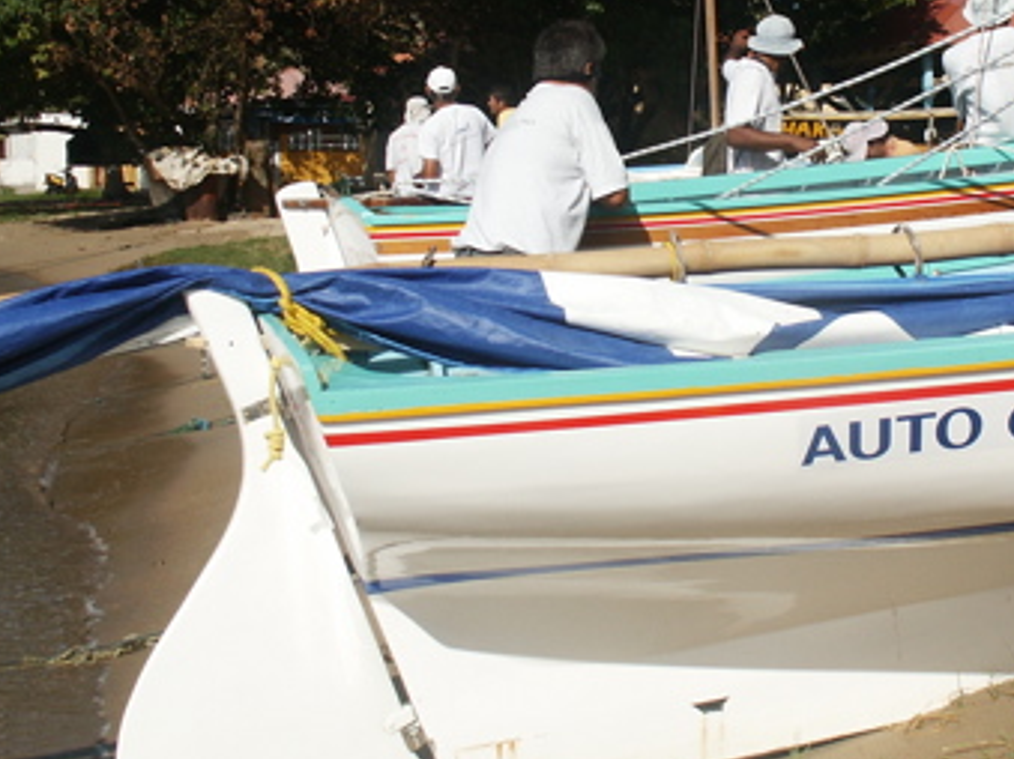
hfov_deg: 30.7
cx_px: 754
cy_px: 257
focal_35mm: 62
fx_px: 1816
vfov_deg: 23.5
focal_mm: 7.18
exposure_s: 1/500
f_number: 6.7
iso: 64
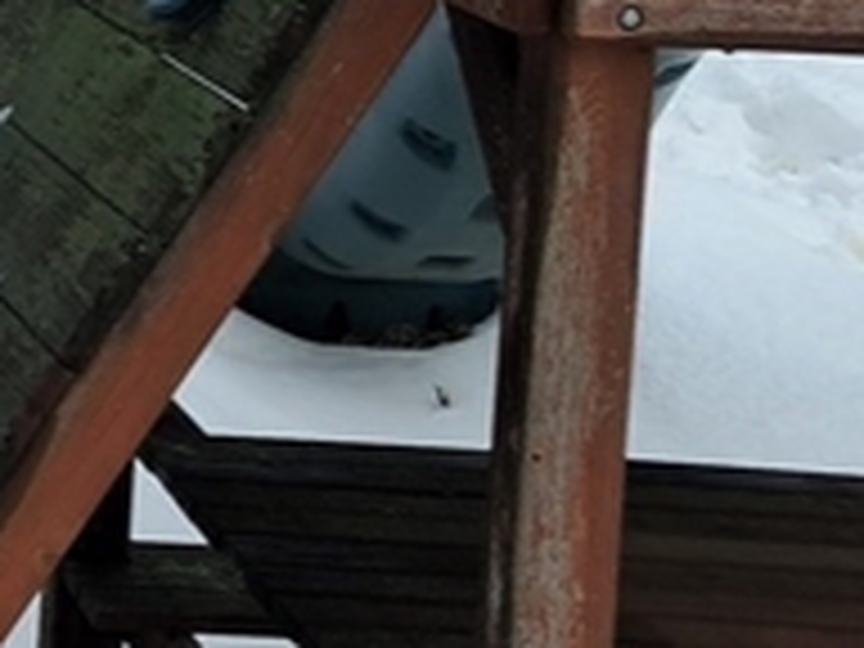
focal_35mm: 144
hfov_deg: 12.0
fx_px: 3594
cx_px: -940
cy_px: -423
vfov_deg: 9.9
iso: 50
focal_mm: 4
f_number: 1.8
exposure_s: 1/595
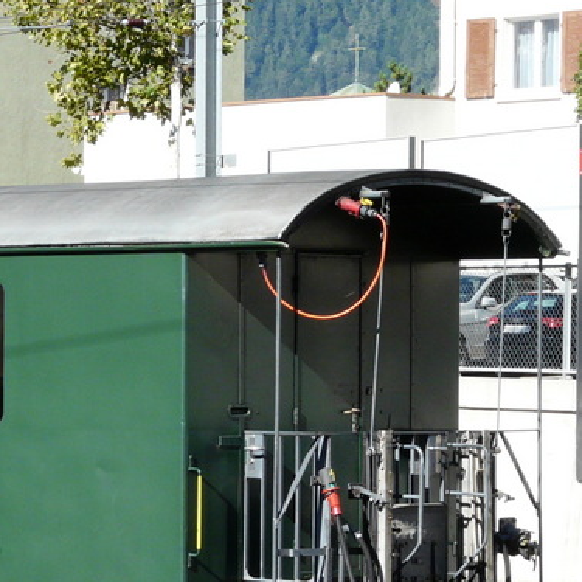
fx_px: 3995
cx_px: -120
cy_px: 422
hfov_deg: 8.2
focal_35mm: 210
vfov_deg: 8.3
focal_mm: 14.7
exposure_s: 1/250
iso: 100
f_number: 5.6
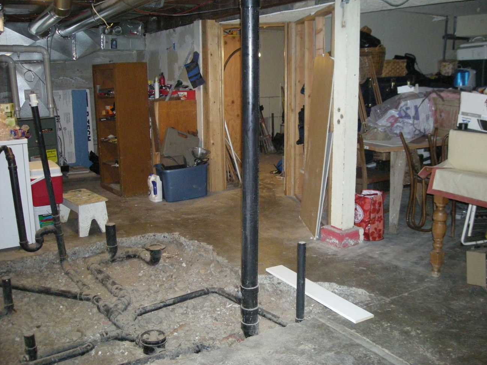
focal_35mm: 36
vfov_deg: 39.7
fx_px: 506
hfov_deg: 51.3
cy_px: 178
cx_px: 250
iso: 454
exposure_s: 1/60
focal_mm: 5.7
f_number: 2.8
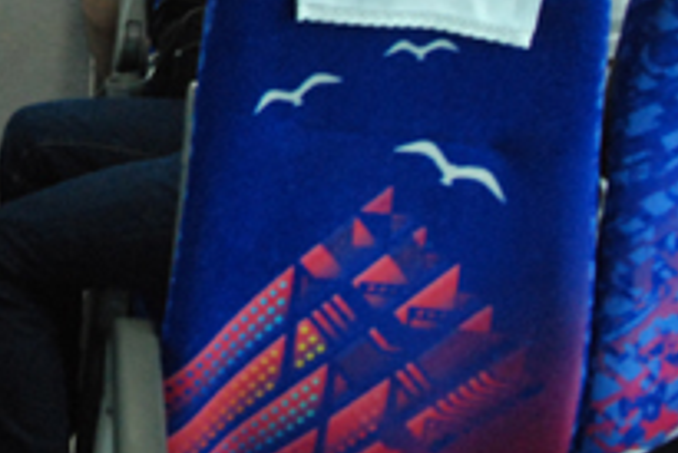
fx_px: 1489
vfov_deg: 16.3
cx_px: -83
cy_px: -145
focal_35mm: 79
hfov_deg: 23.9
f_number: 6.3
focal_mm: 18
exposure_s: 1/40
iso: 1600
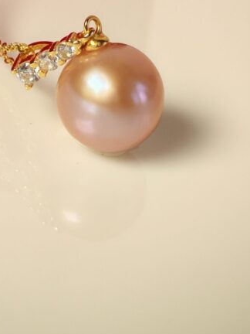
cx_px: 79
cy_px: 123
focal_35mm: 126
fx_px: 1213
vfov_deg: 15.6
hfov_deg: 11.7
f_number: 1.95
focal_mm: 5.52
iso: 50
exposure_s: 1/100
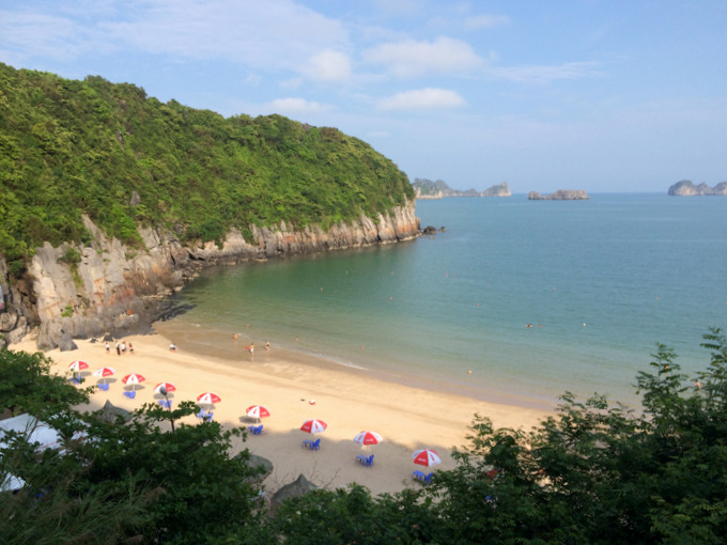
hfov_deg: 60.0
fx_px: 630
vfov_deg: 46.8
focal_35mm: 30
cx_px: 364
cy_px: 272
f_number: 2.2
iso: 32
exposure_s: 1/1520
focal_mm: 4.12
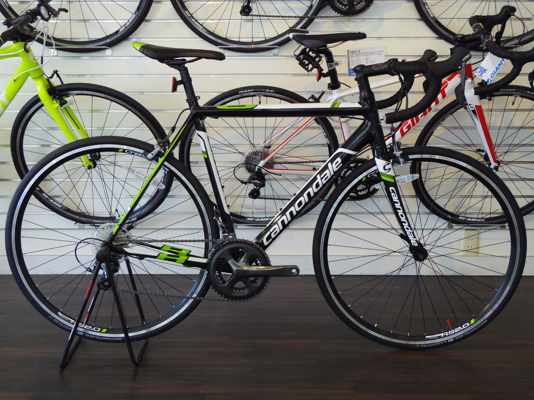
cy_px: 200
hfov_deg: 44.8
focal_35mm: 42
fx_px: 648
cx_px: 267
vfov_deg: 34.3
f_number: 3.2
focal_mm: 7.6
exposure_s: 1/60
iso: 250
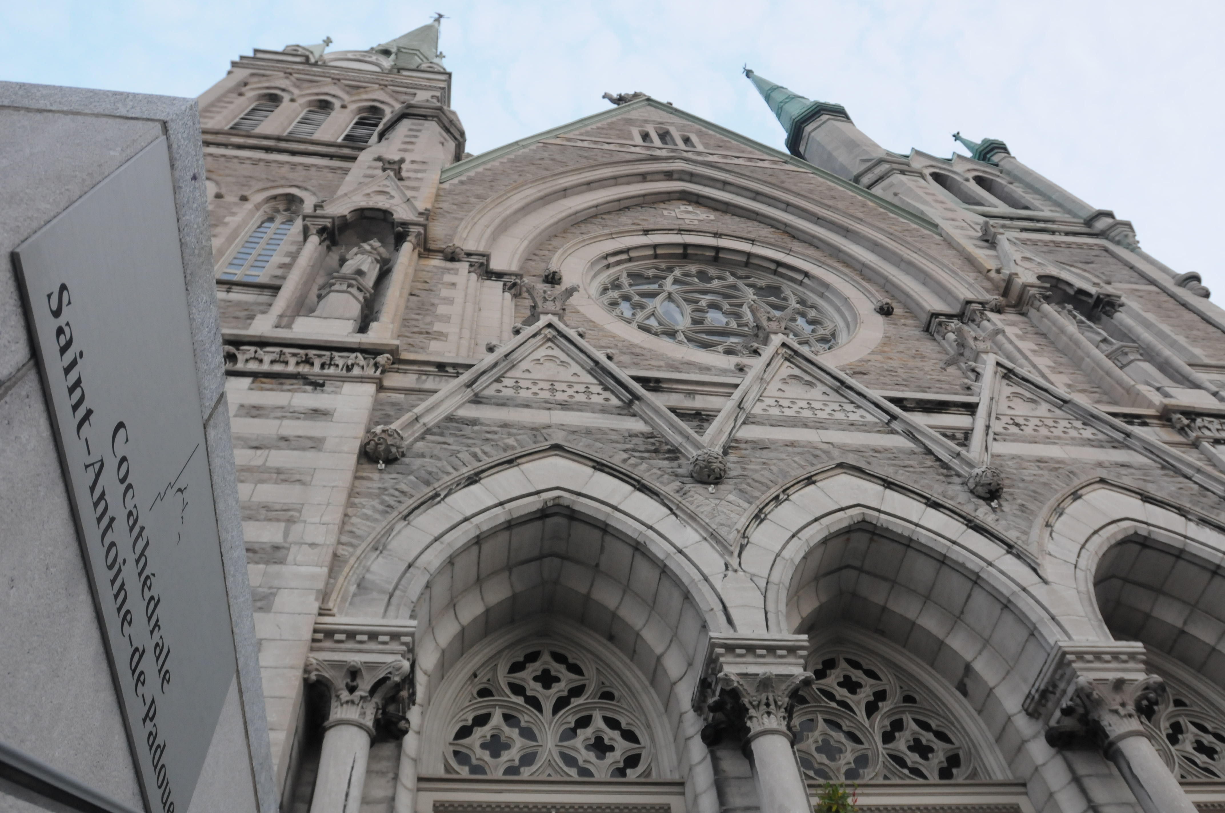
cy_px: 406
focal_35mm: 26
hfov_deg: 70.5
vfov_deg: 50.3
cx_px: 612
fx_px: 867
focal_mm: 17
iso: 1000
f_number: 4.5
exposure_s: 1/50
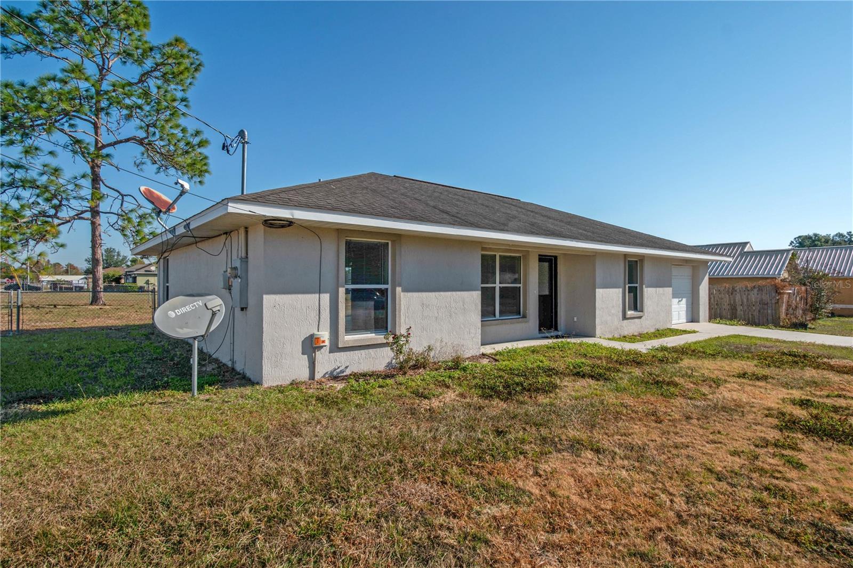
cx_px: 426
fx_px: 391
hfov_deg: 95.0
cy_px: 284
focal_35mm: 16
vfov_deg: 72.0
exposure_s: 1/400
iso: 100
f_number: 9
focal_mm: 11
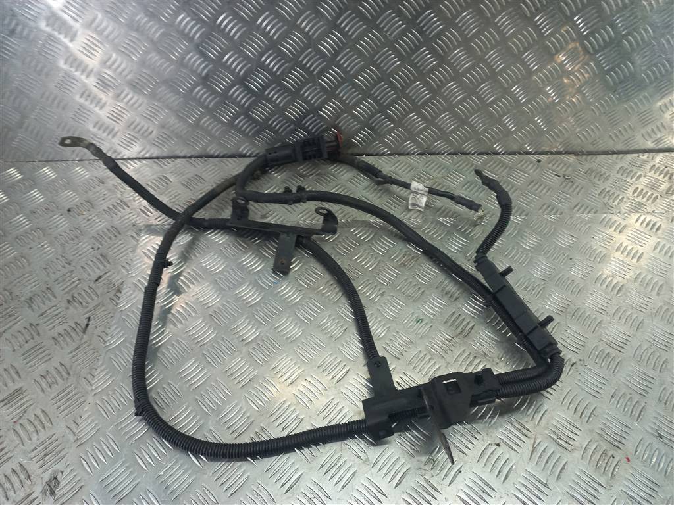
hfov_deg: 69.4
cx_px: 337
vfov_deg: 54.9
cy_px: 252
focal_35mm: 25
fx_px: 487
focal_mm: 4.6
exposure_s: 1/50
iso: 64
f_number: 1.8
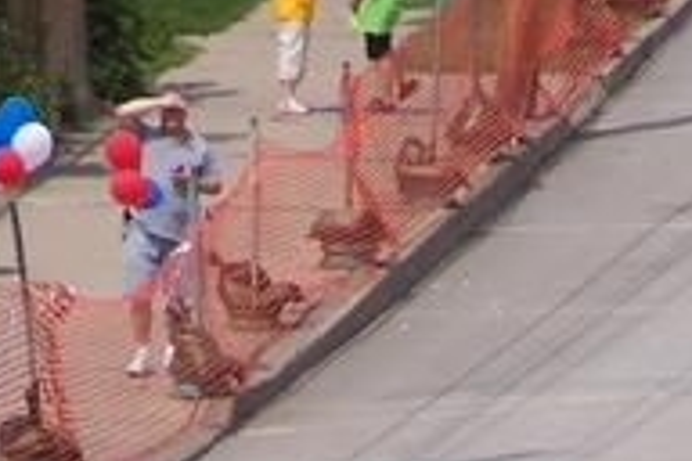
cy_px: 742
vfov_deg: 1.0
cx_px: 526
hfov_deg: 1.6
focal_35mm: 1318
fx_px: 25333
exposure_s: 1/1000
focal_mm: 63
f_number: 5
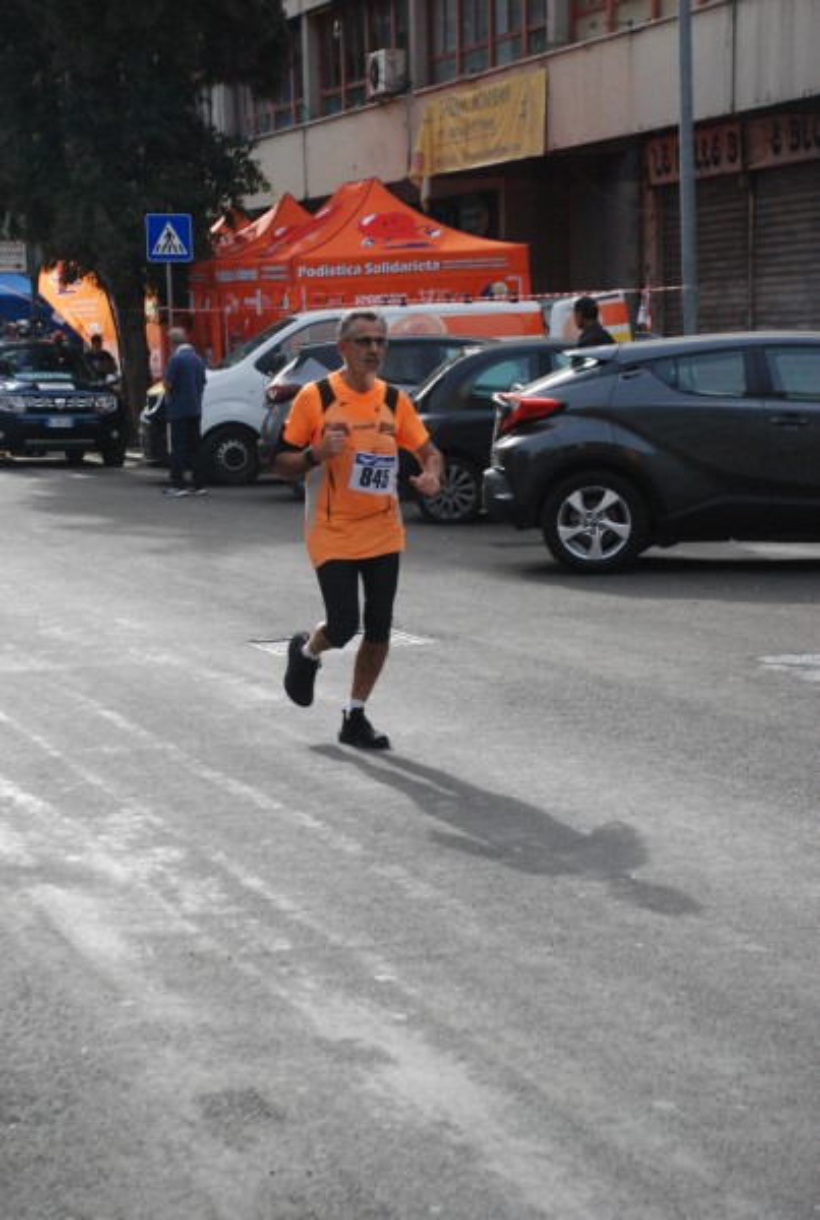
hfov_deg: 15.8
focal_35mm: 87
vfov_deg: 23.3
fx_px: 2957
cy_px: 610
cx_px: 410
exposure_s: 1/1250
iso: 1000
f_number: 5.3
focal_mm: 58
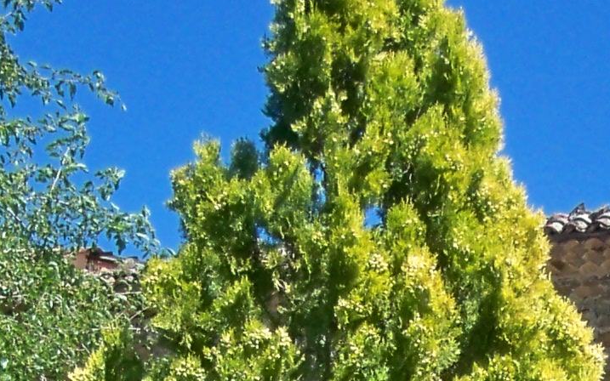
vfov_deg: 6.0
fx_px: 3441
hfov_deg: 10.0
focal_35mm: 207
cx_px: 747
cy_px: 990
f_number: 3.5
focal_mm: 6.2
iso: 80
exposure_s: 1/500
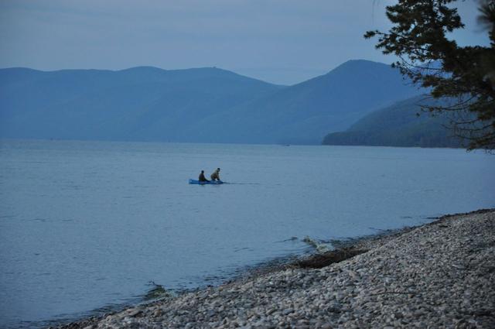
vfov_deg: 8.7
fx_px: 2163
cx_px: 248
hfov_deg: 13.1
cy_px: 164
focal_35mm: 158
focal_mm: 105
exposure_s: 1/80
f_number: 5.6
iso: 1250
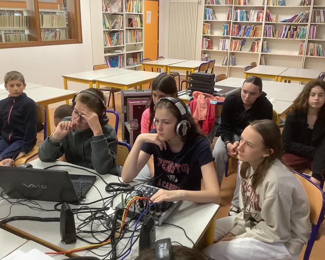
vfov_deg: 44.5
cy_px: 130
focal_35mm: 33
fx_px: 317
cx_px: 163
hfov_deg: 54.2
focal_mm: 3.3
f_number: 2.4
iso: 320
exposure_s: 1/60
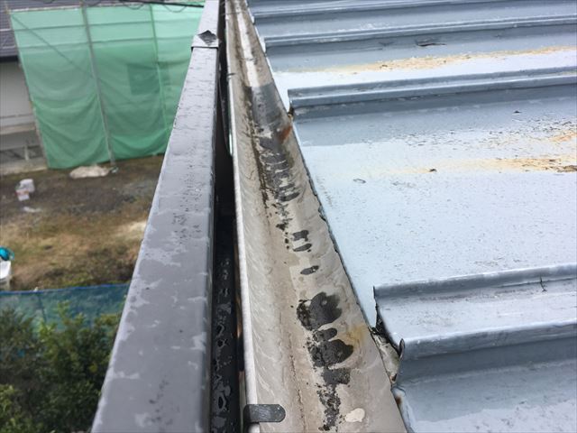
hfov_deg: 61.7
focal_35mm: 29
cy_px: 216
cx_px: 288
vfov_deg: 48.2
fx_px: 483
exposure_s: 1/754
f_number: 2.2
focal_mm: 4.15
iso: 25
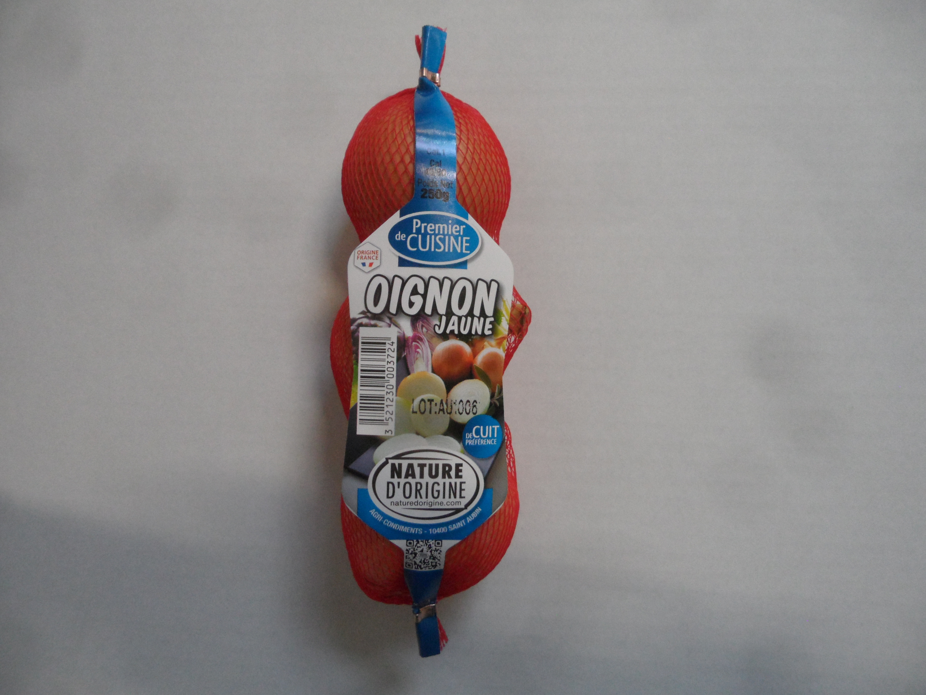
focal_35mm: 27
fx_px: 722
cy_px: 348
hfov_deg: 65.3
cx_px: 463
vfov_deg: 51.4
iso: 400
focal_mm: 4.9
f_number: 3.5
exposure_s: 1/20
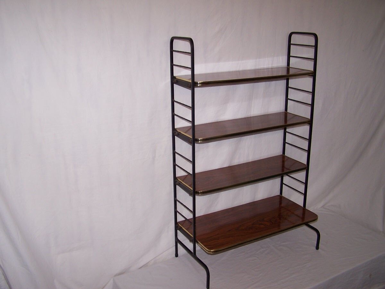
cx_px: 192
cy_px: 144
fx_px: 423
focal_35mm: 38
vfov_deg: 37.7
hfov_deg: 49.0
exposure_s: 1/60
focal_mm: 6.3
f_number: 2.8
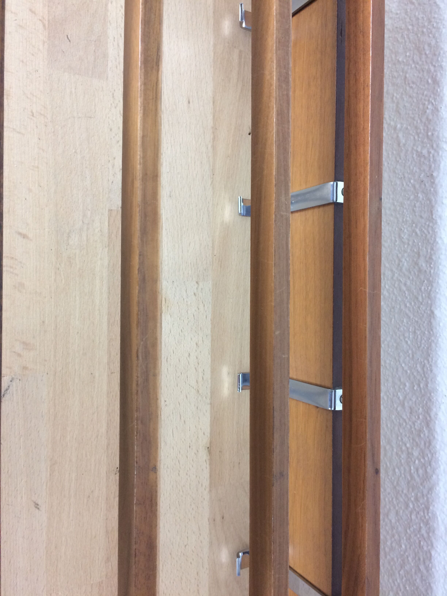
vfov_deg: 61.7
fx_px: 499
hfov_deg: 48.2
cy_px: 298
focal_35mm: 29
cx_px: 224
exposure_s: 1/33
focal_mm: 4.15
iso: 125
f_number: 2.2
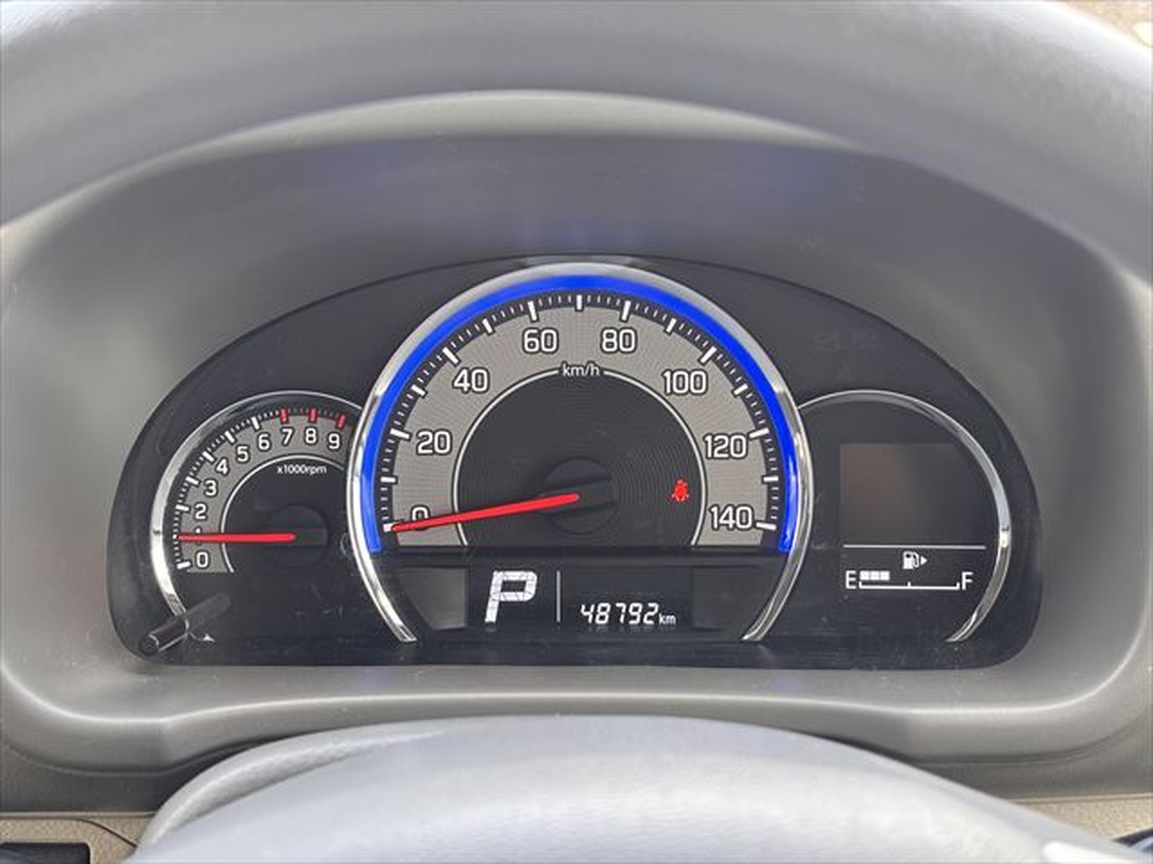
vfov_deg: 28.0
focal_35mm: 52
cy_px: 432
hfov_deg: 36.8
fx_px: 1732
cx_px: 576
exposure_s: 1/60
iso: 64
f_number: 1.6
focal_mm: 5.96
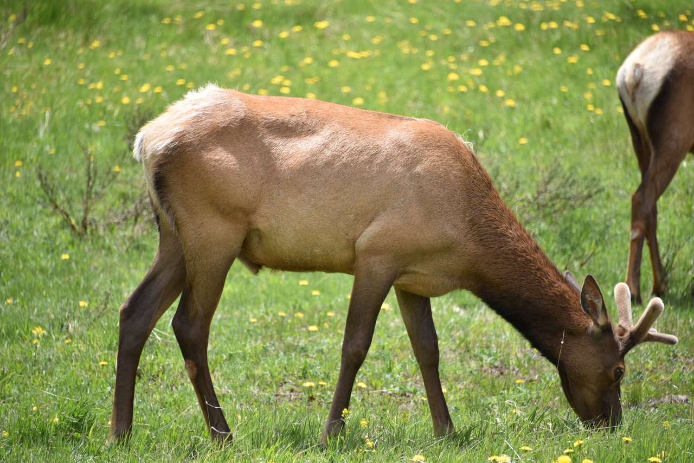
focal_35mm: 300
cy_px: 232
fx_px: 5784
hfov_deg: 6.9
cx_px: 347
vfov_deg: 4.6
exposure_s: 1/640
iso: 280
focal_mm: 300
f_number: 5.6
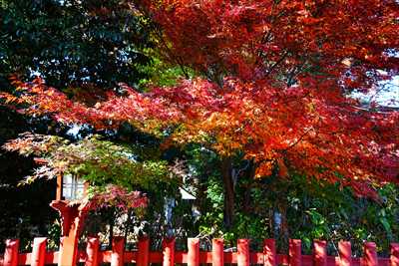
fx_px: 288
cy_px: 133
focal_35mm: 26
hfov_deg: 69.4
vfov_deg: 49.6
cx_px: 200
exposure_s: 1/50
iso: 100
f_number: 4.5
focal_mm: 26
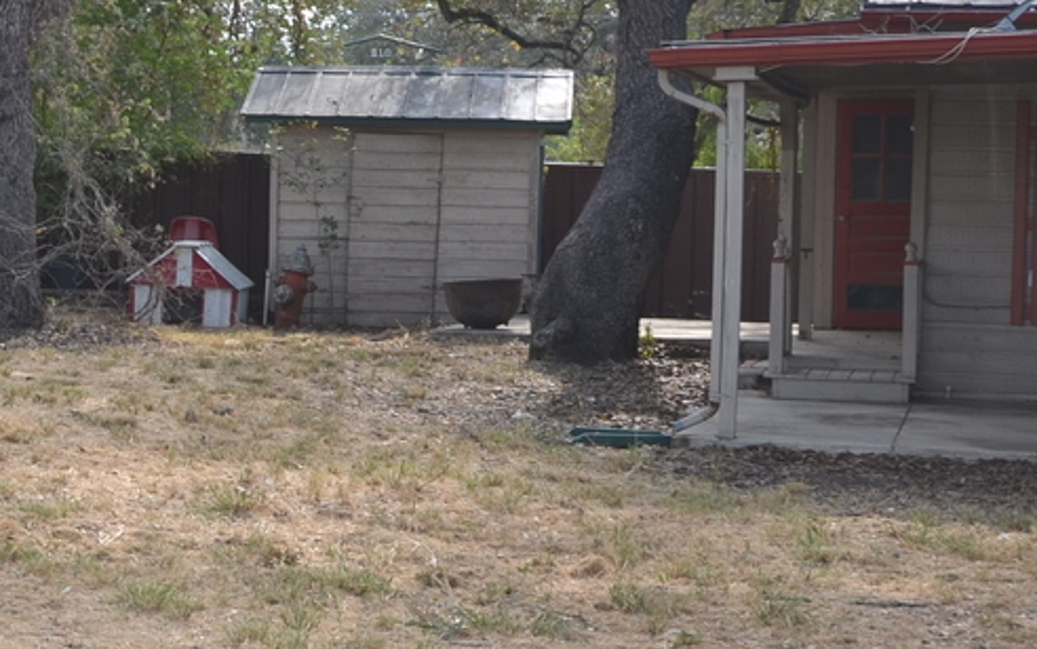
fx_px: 2573
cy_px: 301
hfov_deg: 20.9
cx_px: -273
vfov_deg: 14.4
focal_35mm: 91
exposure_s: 1/250
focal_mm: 18
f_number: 5
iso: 100
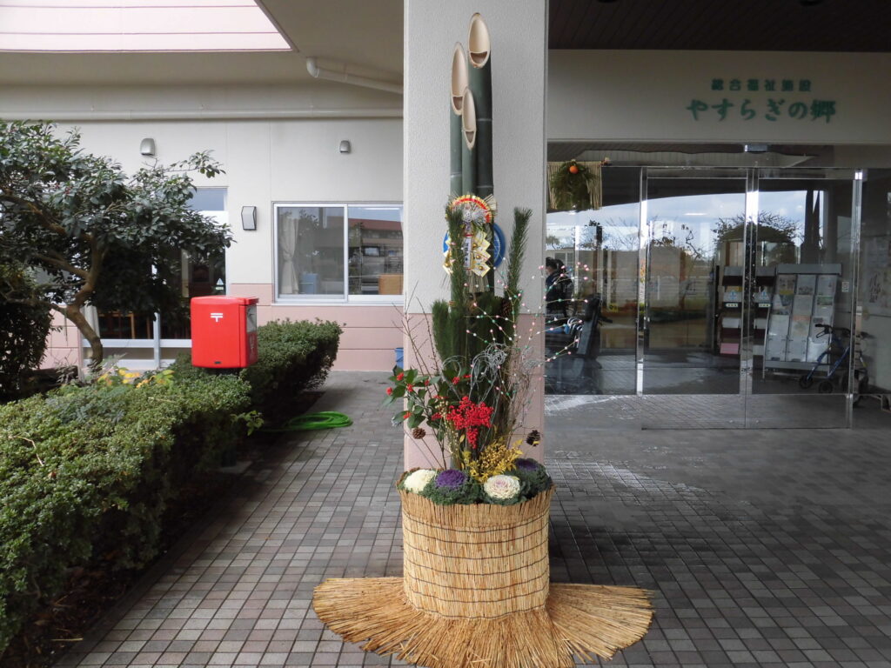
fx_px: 824
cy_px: 334
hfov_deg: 56.8
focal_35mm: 32
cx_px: 446
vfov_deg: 44.2
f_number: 3.5
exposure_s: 1/80
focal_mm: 5.81
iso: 125
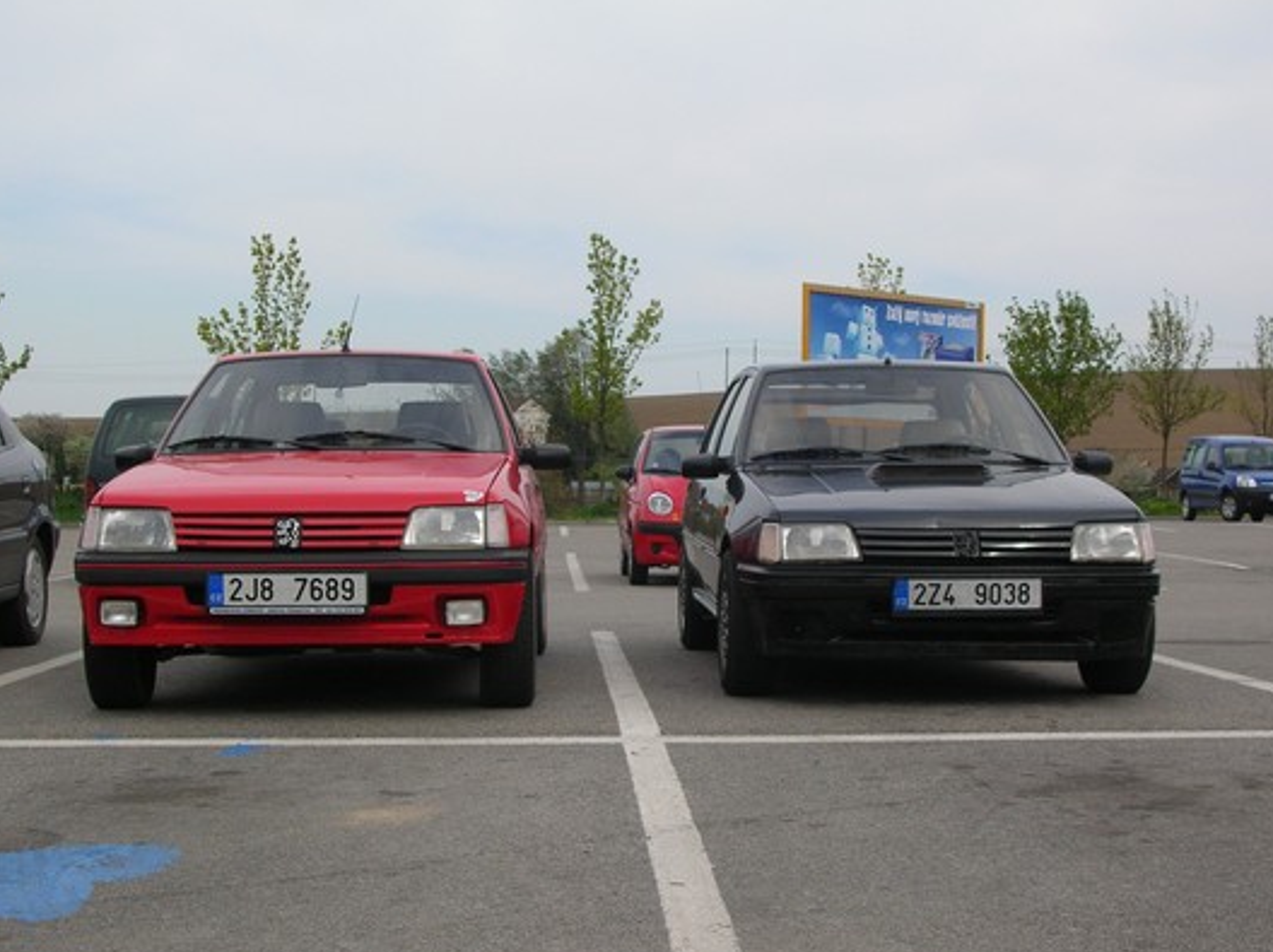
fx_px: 2131
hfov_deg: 33.3
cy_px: 527
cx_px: 663
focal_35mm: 58
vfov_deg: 25.2
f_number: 3.3
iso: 50
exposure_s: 1/562
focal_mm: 8.5
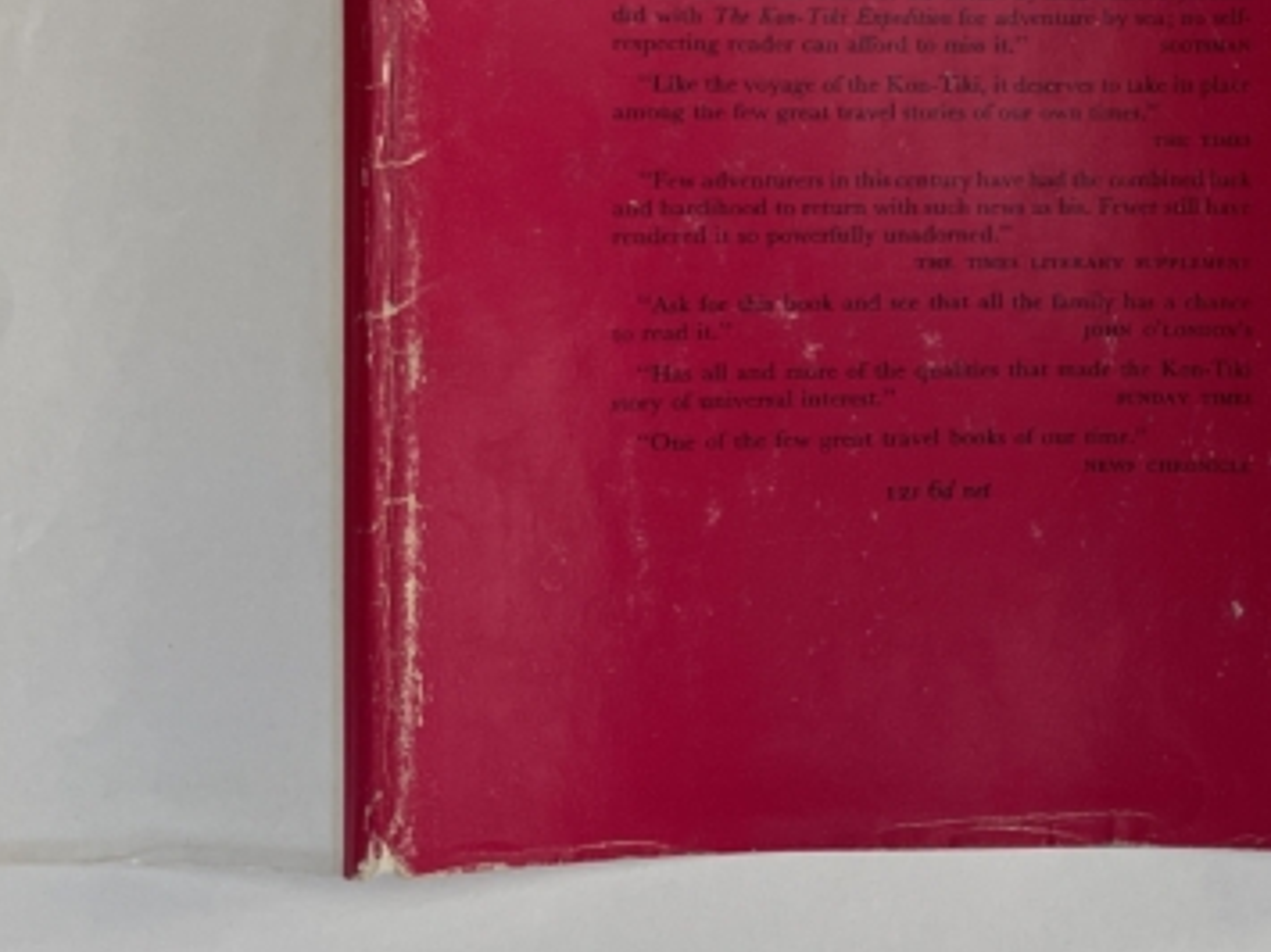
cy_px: 150
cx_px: 1446
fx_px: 2753
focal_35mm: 75
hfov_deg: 24.1
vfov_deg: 19.4
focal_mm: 4.2
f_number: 1.6
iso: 32
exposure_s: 1/177
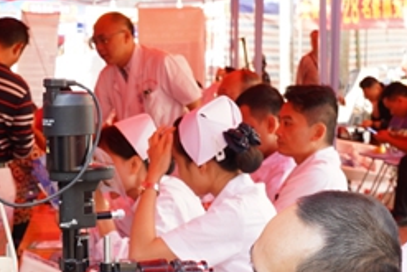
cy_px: 292
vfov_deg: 13.2
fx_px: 1154
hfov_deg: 19.7
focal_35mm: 102
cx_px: 46
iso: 1250
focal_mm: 36
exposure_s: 1/125
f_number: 8
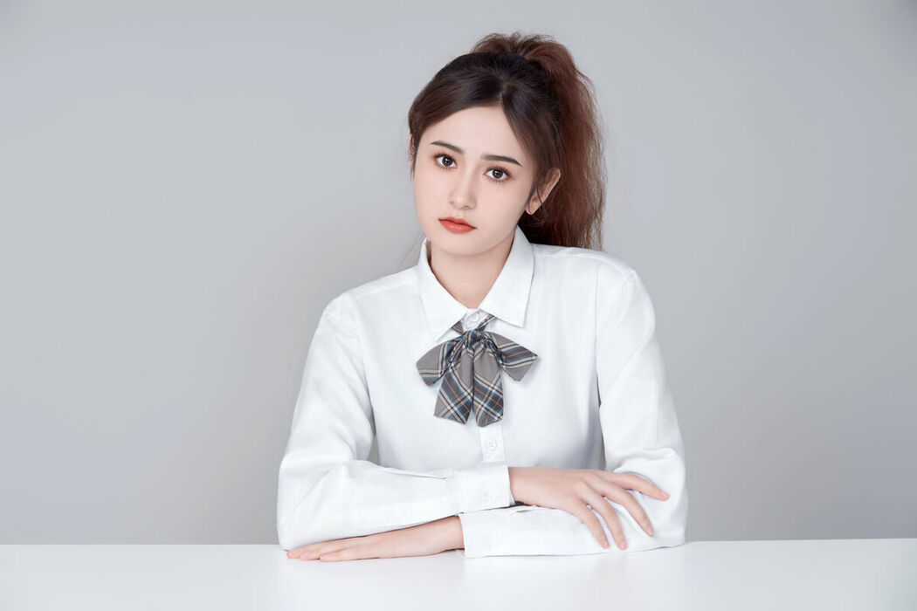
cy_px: 306
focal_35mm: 105
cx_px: 458
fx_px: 2674
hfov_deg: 19.5
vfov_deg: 13.0
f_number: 8
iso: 160
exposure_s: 1/125
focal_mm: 105
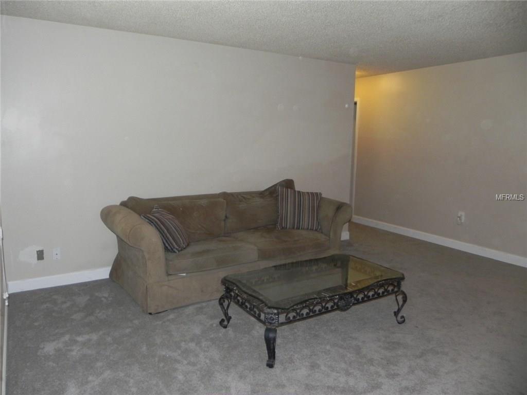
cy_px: 198
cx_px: 264
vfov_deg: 53.1
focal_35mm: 26
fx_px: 396
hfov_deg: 67.3
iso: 200
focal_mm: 4.6
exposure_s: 1/30
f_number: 2.8
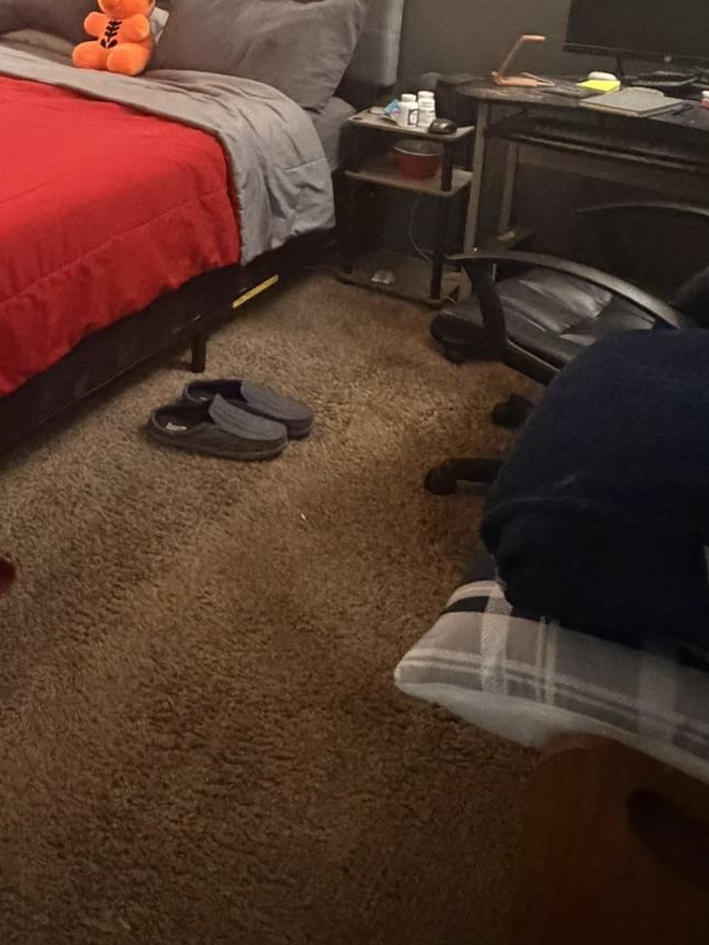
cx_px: 108
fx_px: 901
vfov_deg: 49.6
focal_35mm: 33
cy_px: 102
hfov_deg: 40.5
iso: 1250
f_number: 2.2
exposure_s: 1/40
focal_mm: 2.22
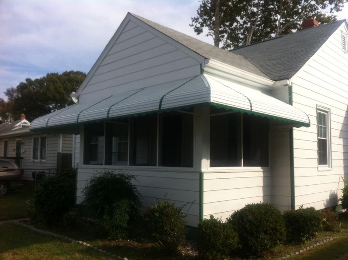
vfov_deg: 40.6
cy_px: 130
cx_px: 174
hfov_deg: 52.7
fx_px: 351
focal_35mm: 35
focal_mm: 3.85
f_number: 2.8
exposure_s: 1/1160
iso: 80
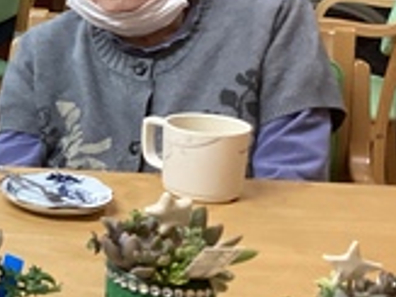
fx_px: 1086
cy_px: 79
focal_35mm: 95
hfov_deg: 18.4
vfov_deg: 15.5
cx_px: -194
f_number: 2.4
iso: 200
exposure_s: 1/60
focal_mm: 3.3
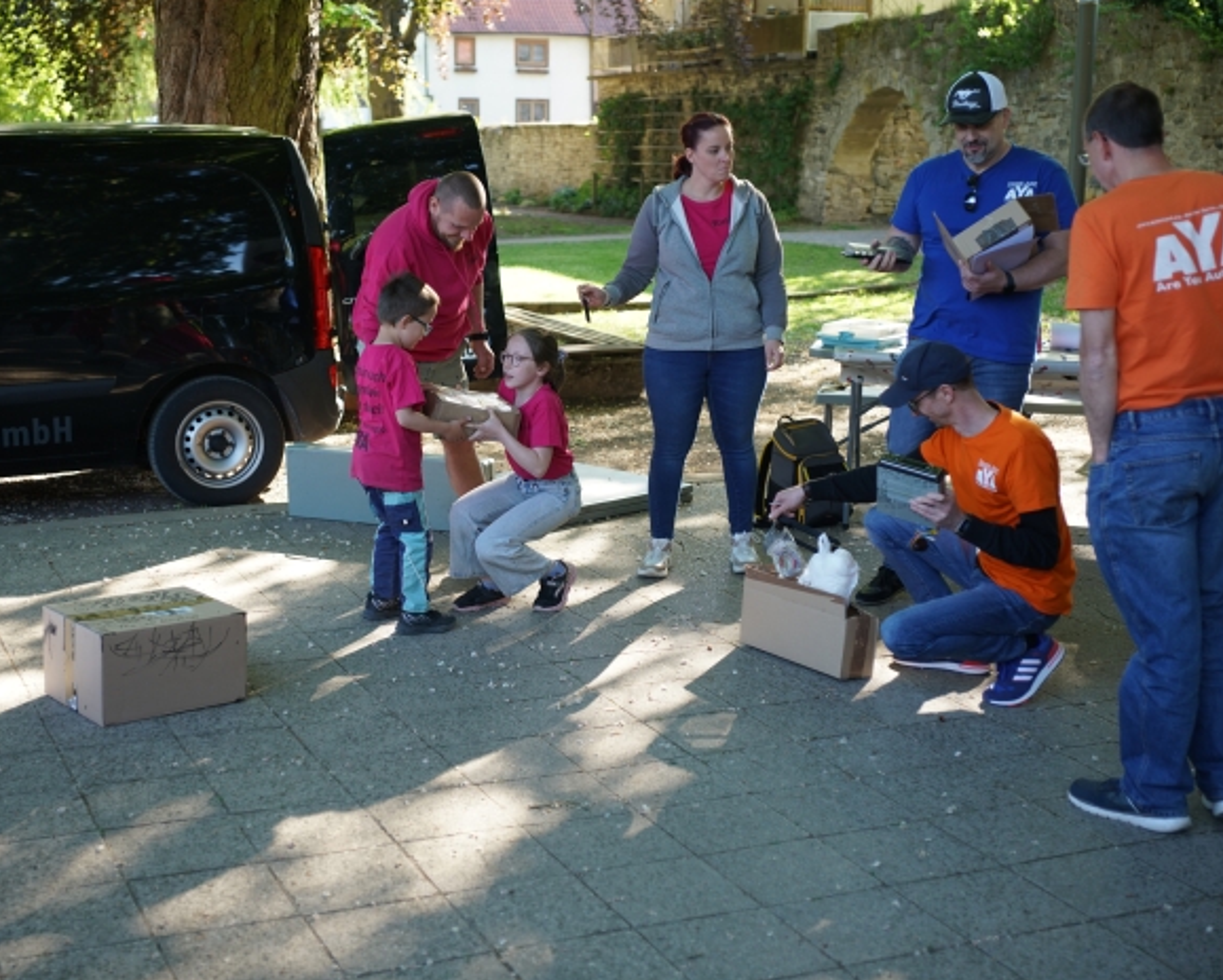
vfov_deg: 29.7
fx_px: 1847
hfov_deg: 36.6
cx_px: 543
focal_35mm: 51
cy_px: 490
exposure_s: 1/400
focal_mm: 45
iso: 400
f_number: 2.8
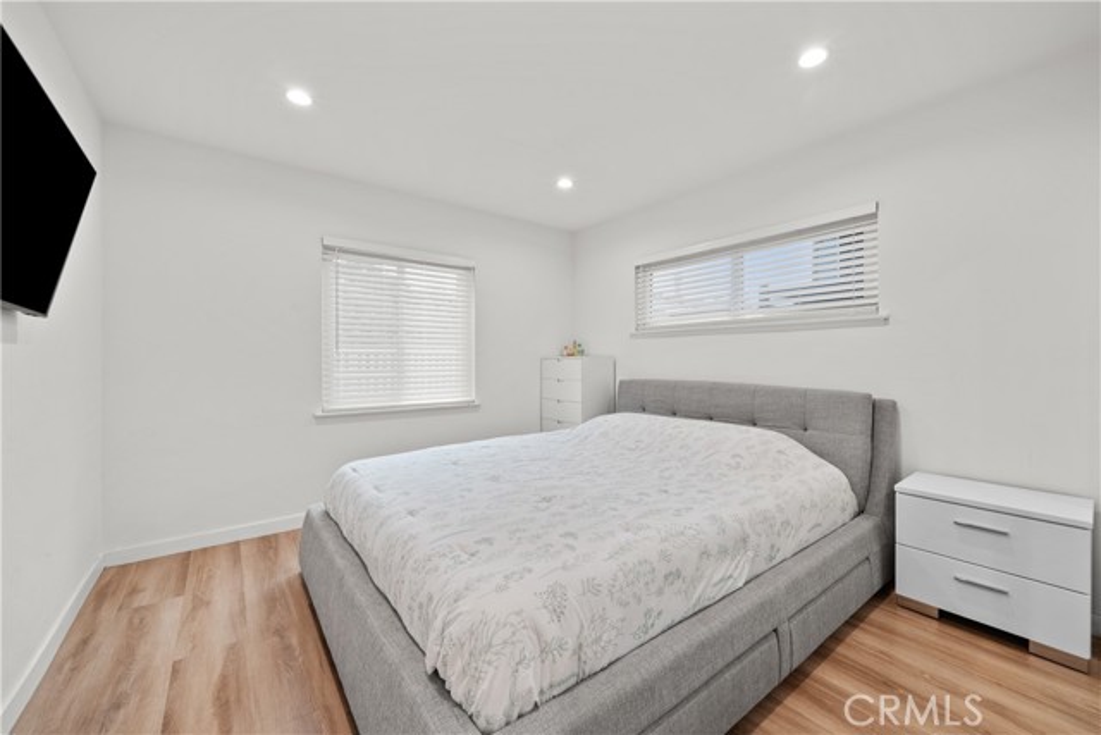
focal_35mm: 13
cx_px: 550
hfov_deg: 108.3
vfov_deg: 85.5
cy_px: 368
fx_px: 398
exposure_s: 1/10
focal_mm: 13
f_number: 9
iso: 500
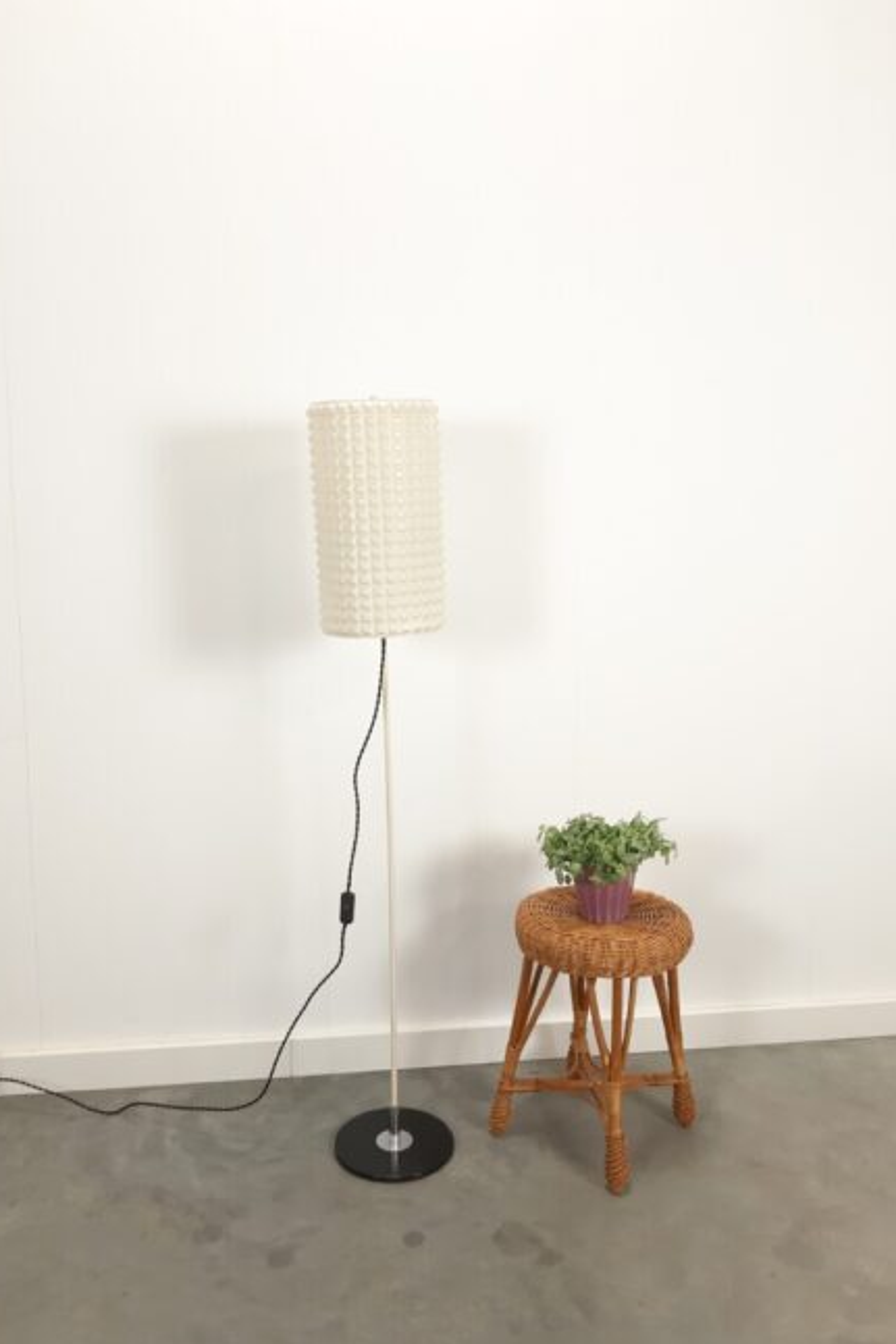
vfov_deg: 63.6
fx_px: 1082
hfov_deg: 45.0
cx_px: 459
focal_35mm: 29
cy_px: 661
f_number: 1.7
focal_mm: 3.93
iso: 100
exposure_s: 1/25
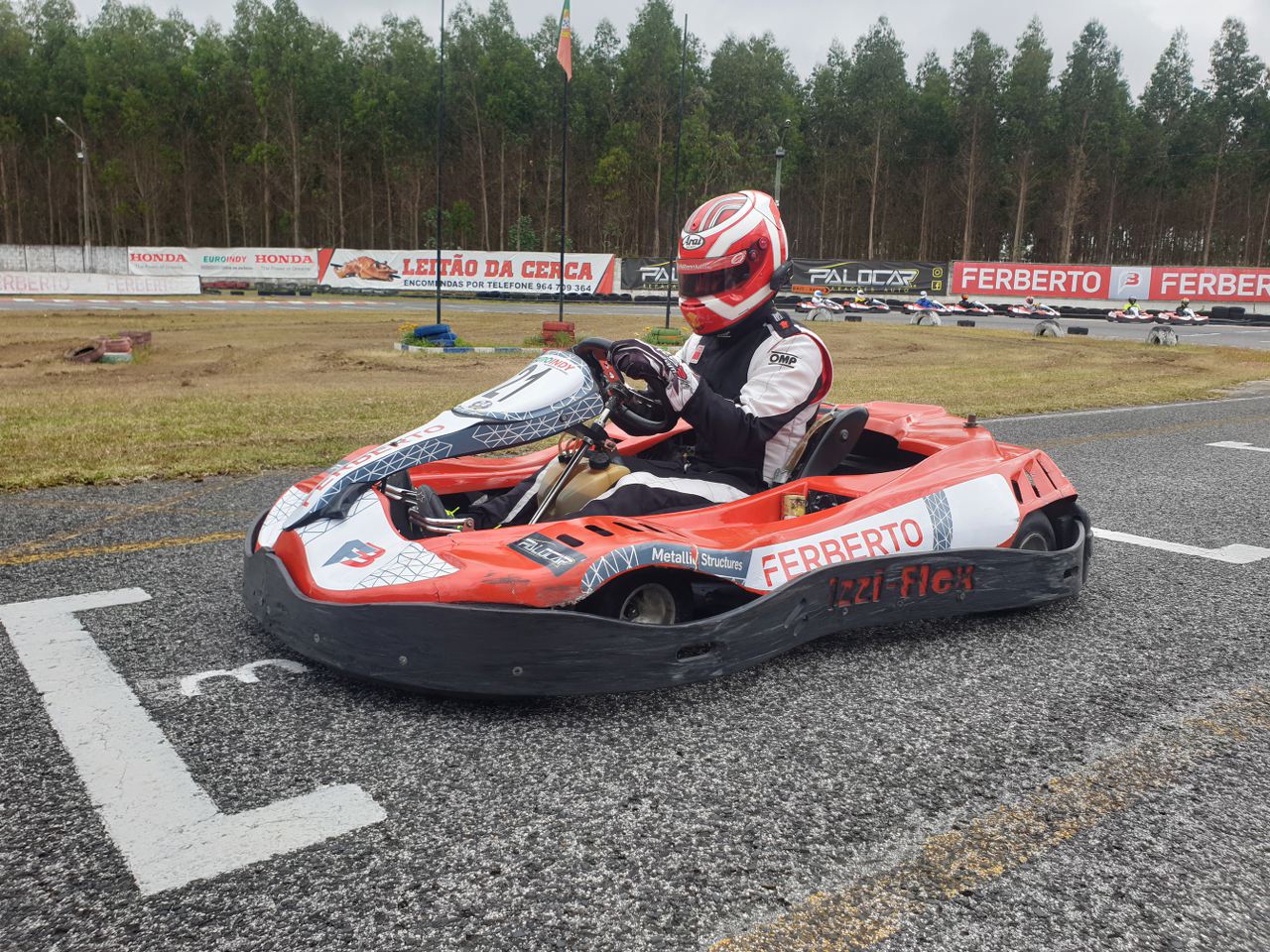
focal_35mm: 26
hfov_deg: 67.3
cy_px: 476
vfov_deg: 53.1
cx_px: 635
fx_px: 954
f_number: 2.4
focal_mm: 4.3
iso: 50
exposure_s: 1/805
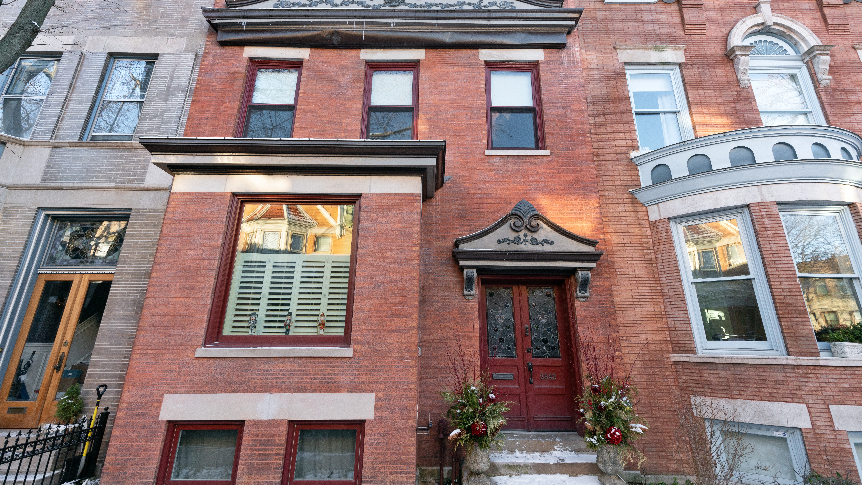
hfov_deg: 95.9
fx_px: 389
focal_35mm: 17
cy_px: 216
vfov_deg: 63.8
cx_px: 434
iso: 320
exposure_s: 1/160
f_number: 7.1
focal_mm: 16
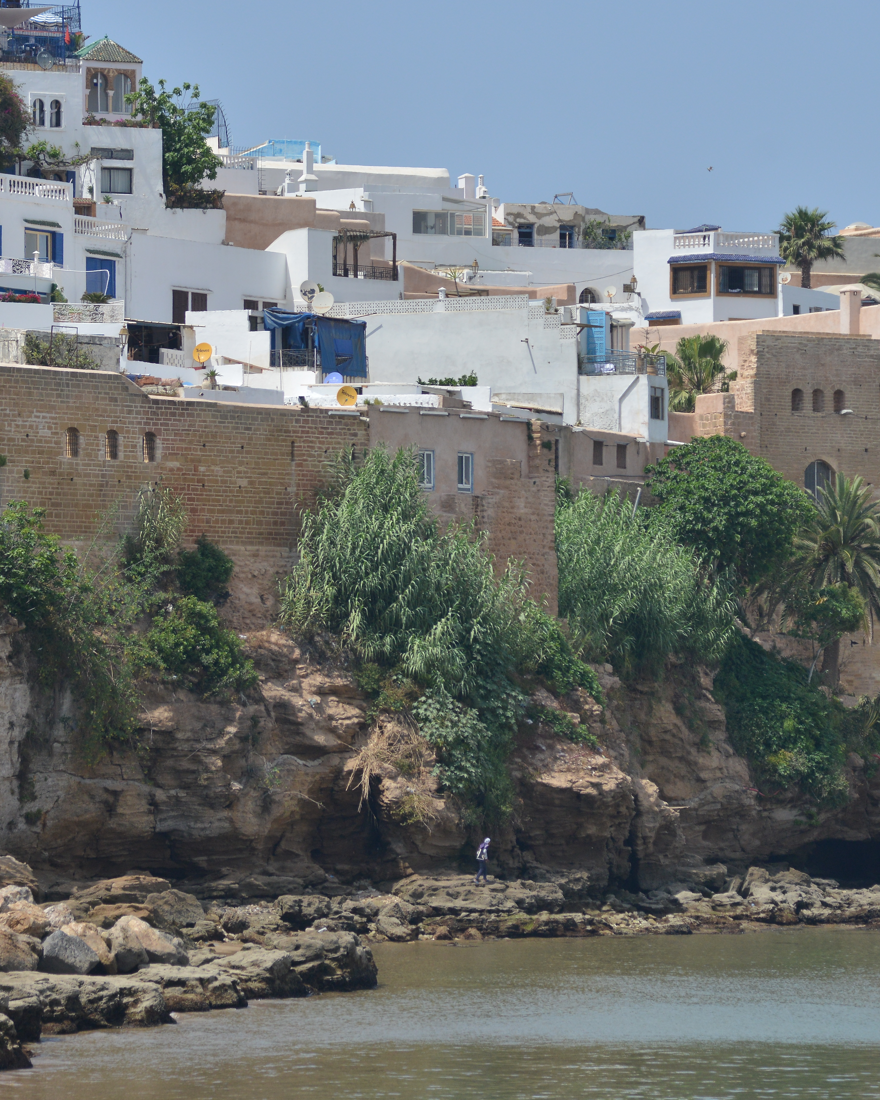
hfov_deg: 9.0
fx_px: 5567
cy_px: 465
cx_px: 366
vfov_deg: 11.3
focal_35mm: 171
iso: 400
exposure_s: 1/6400
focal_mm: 105
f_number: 4
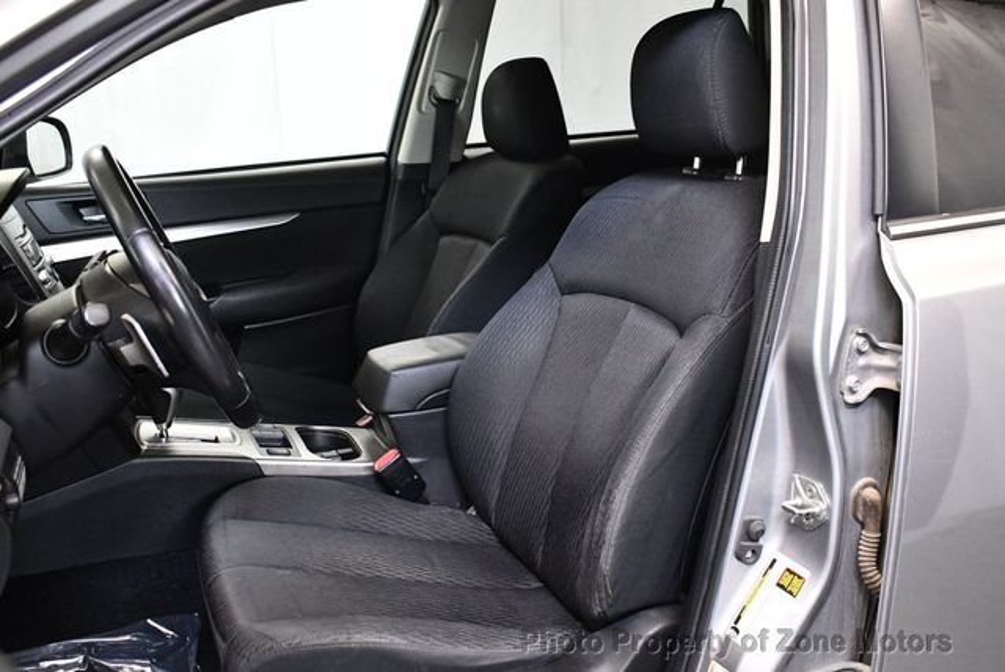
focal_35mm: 36
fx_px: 1006
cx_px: 502
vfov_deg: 36.9
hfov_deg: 53.1
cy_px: 336
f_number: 3.5
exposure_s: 1/125
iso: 2800
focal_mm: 18
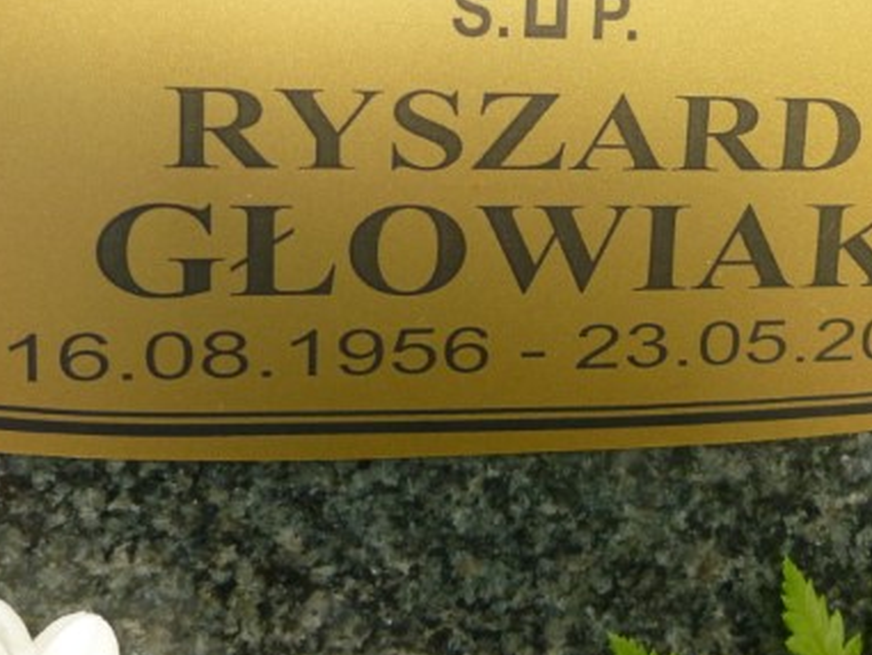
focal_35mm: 47
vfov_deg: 30.2
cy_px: 140
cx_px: 483
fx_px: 1184
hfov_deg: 40.4
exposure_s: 1/50
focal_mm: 5
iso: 200
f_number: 3.3
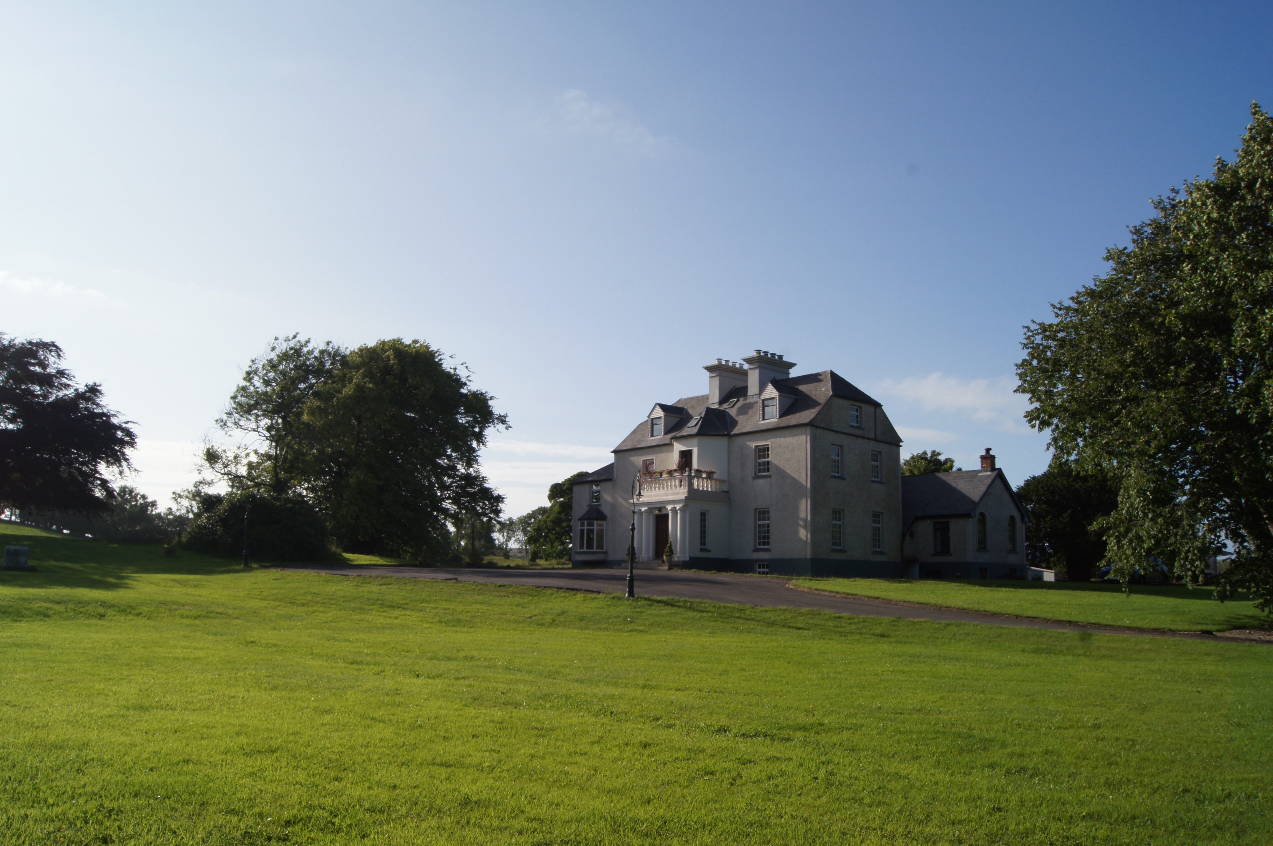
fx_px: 954
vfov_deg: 47.8
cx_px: 636
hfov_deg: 67.4
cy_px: 423
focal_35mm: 27
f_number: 16
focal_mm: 18
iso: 100
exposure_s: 1/160
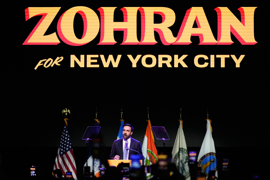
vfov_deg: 7.9
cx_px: 135
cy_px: 90
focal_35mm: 173
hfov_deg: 11.9
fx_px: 1298
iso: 2500
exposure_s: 1/1000
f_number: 2.8
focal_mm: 173
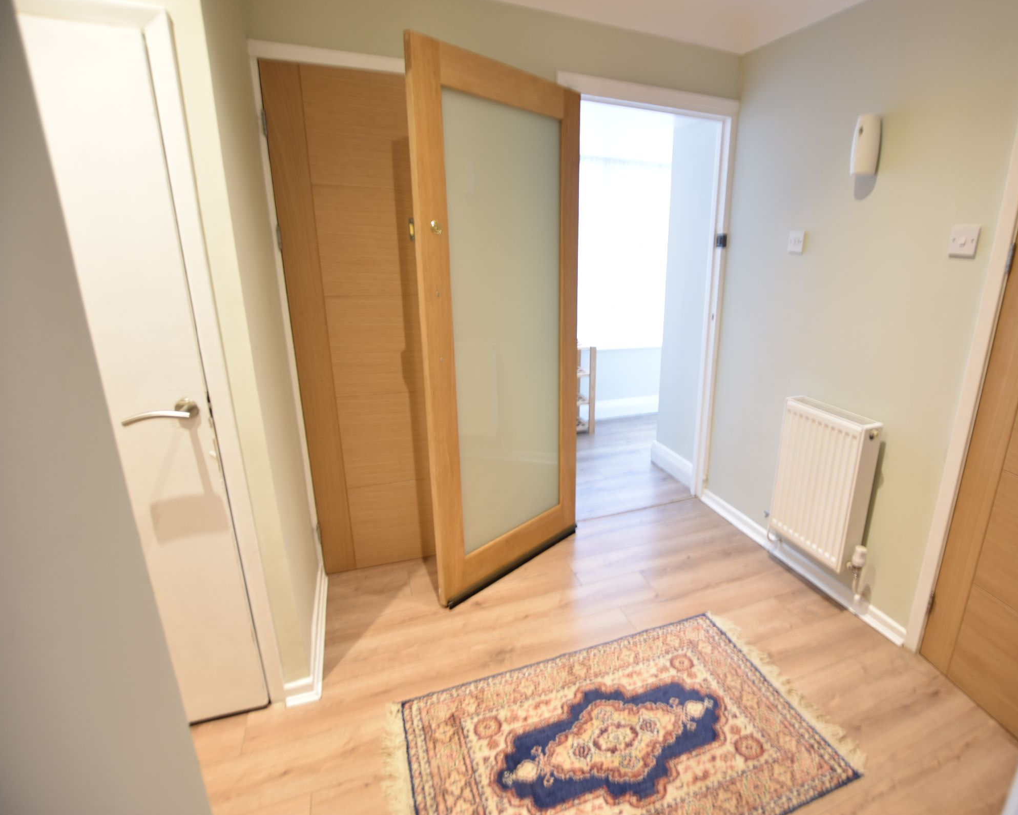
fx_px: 512
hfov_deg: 88.7
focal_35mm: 17
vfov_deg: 77.0
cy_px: 408
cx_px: 603
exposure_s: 1/5
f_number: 3.5
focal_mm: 10
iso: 100
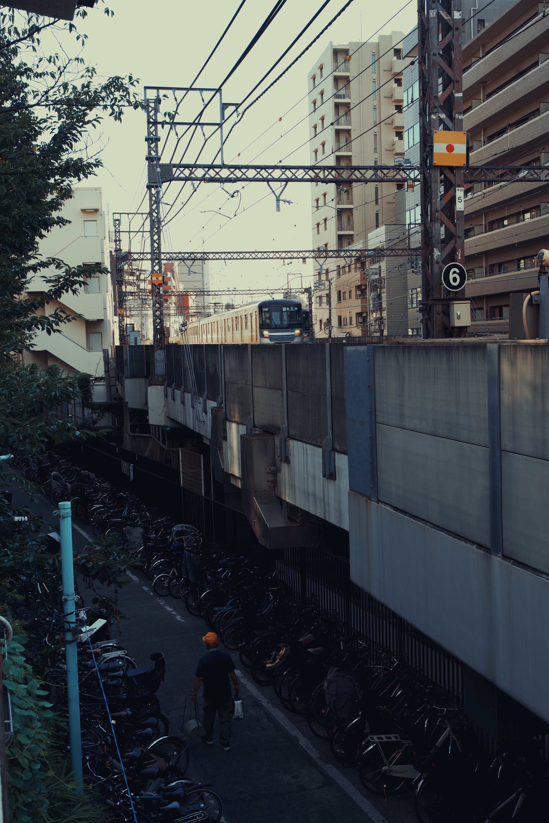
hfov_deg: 33.4
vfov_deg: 48.5
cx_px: 274
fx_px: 915
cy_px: 412
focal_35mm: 40
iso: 100
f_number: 9
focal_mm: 40
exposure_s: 1/50
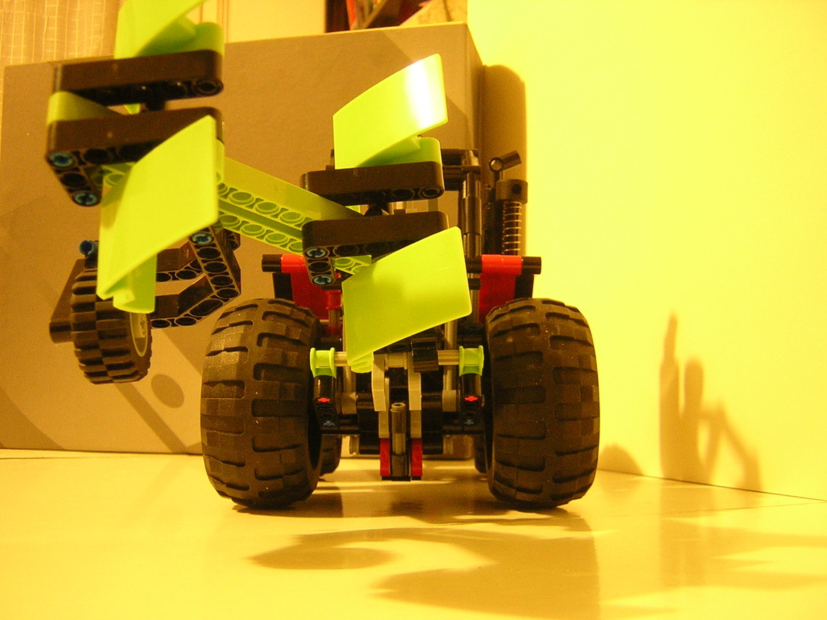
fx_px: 860
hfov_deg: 51.4
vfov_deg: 39.7
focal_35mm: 36
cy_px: 310
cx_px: 414
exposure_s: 1/2.7
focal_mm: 4.7
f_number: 2.6
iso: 400
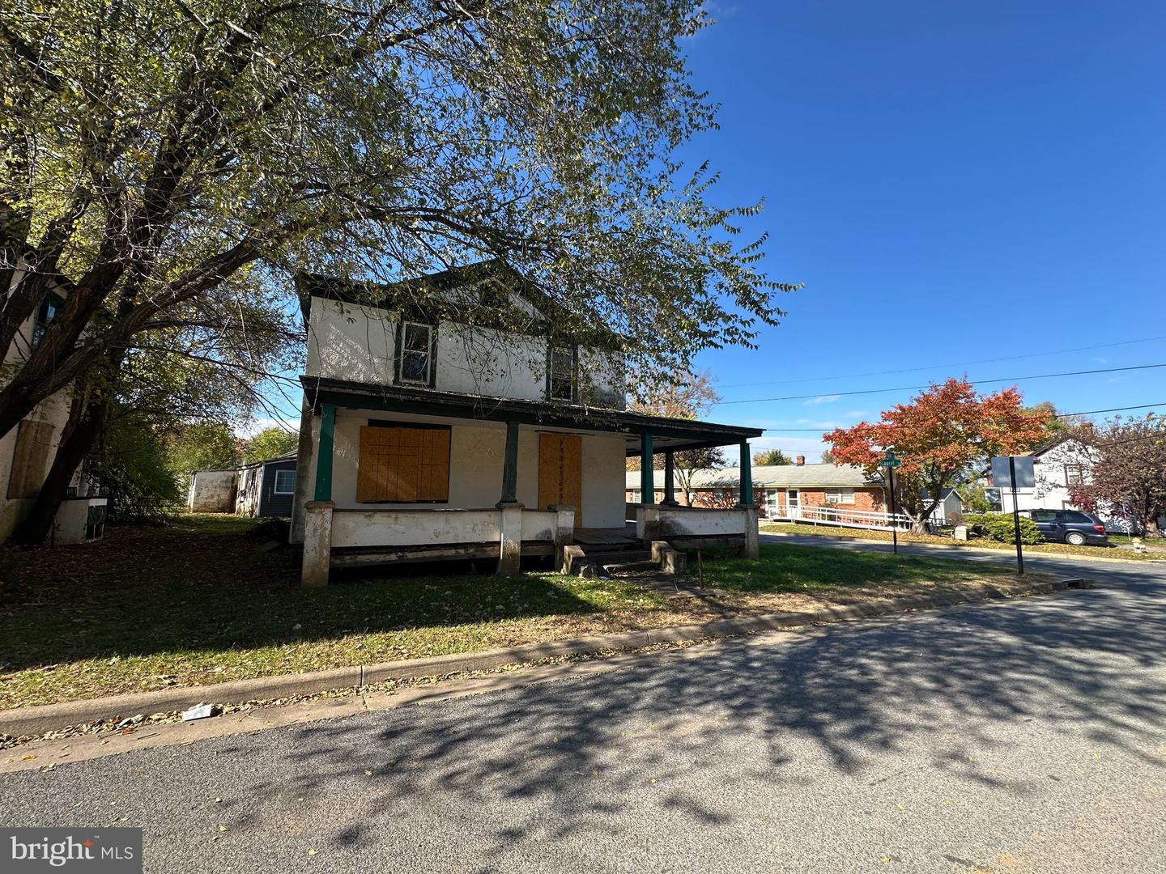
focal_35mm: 14
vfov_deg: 85.7
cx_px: 583
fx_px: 472
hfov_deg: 102.1
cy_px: 437
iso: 40
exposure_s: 1/633
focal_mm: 2.22
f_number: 2.2
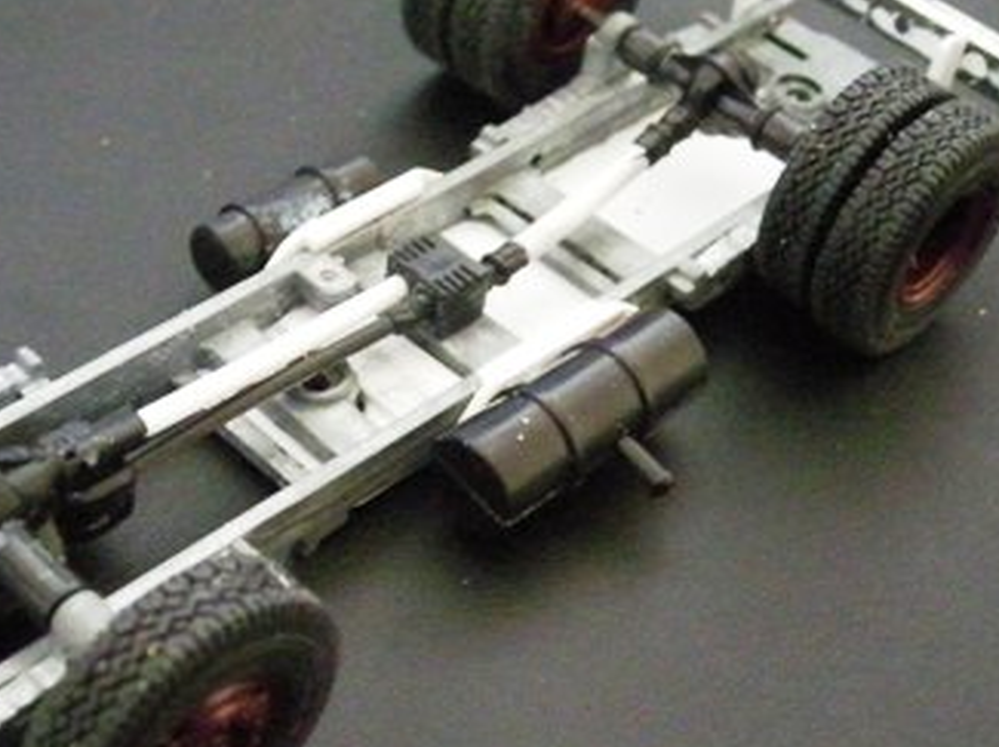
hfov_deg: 28.1
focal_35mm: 69
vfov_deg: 21.3
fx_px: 1989
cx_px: 393
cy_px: 412
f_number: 2.8
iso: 800
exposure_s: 1/6.7
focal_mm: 5.7
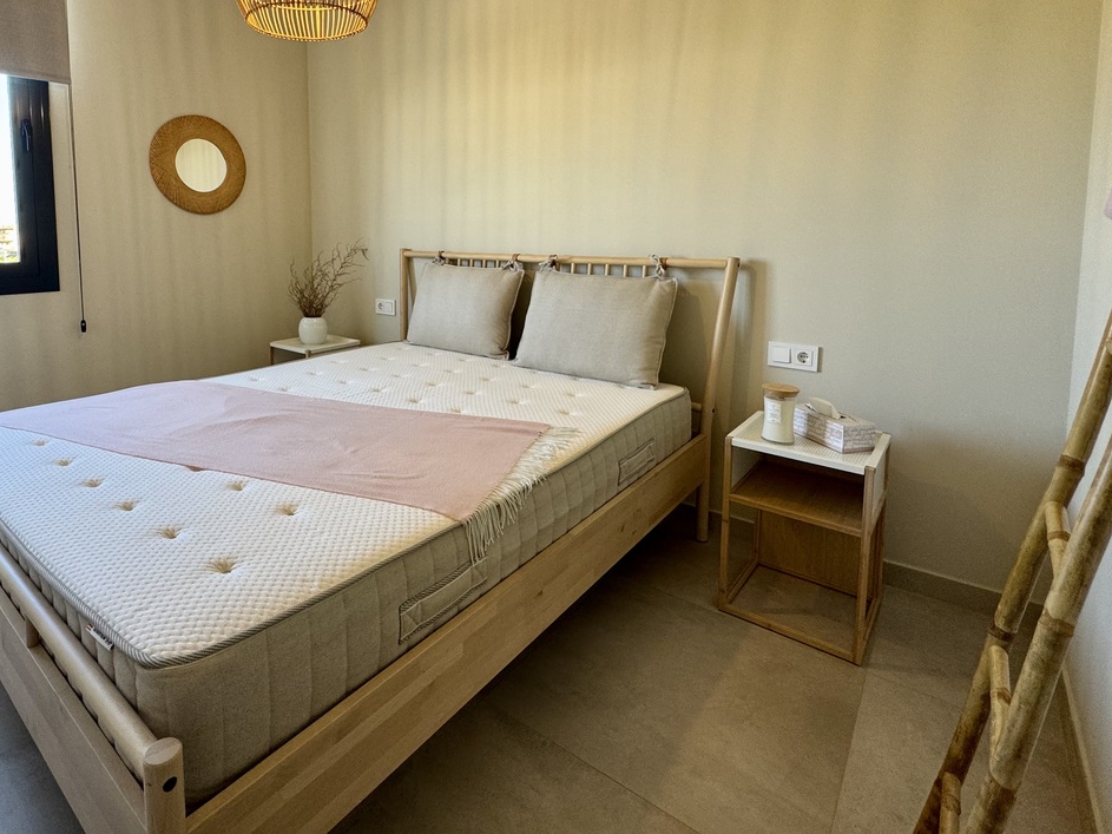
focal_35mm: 19
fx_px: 610
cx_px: 456
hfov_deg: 83.8
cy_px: 284
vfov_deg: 67.0
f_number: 2.2
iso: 100
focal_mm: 2.22
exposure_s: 1/99
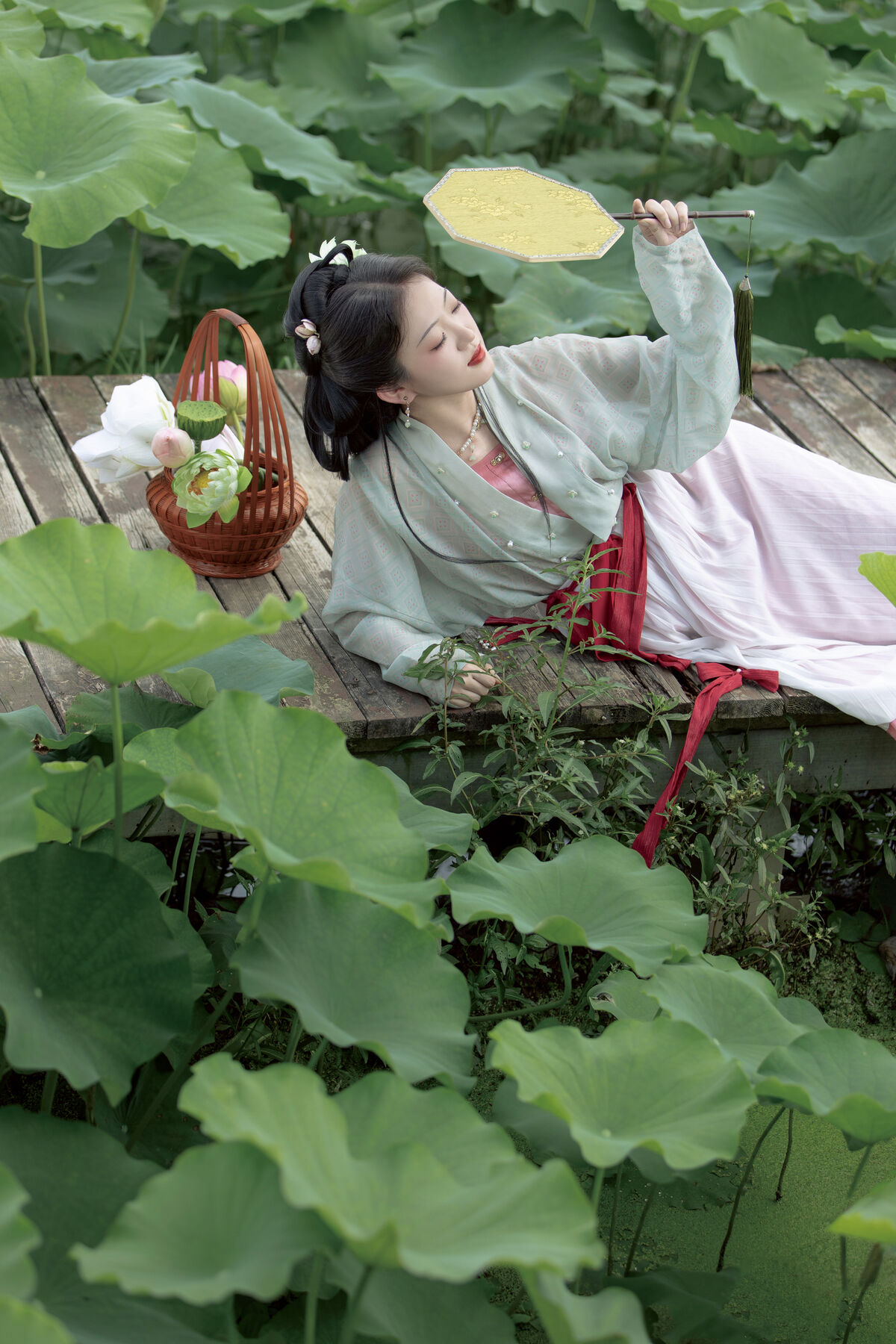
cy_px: 672
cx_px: 448
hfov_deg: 18.2
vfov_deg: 27.0
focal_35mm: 75
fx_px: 2800
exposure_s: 1/640
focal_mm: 75
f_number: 2.8
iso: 100
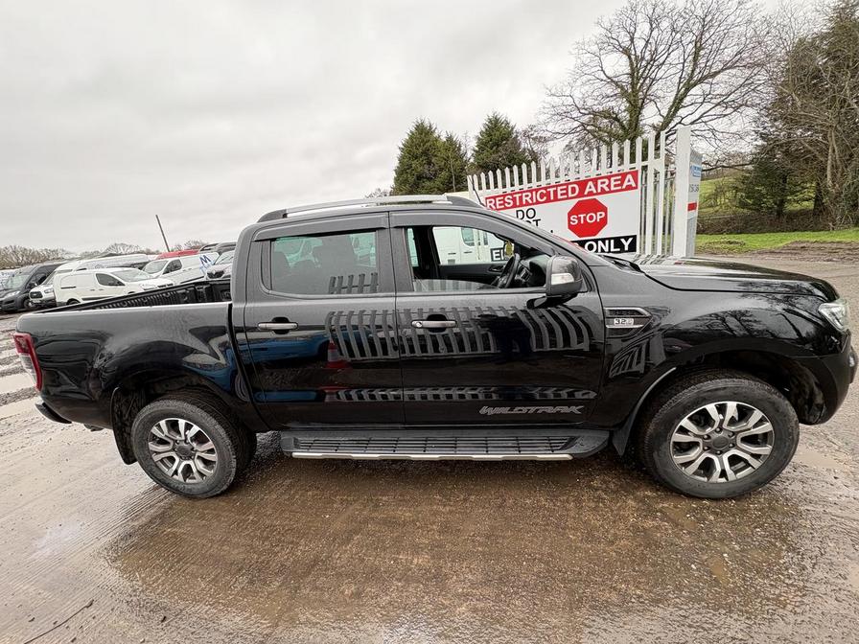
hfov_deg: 102.1
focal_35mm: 14
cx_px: 430
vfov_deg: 85.7
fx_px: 347
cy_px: 322
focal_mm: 2.22
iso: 50
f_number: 2.2
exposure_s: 1/114
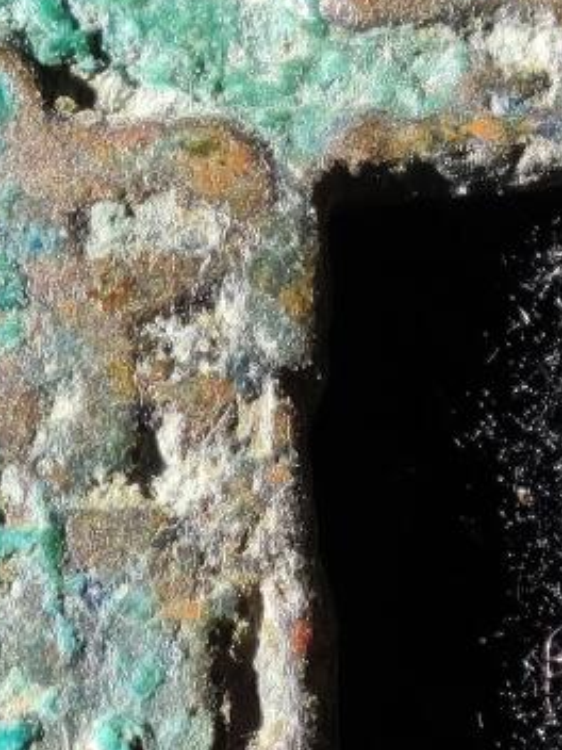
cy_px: 661
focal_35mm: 618
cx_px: 592
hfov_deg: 2.4
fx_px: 13378
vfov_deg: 3.2
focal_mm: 9
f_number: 2
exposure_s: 1/100
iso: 250
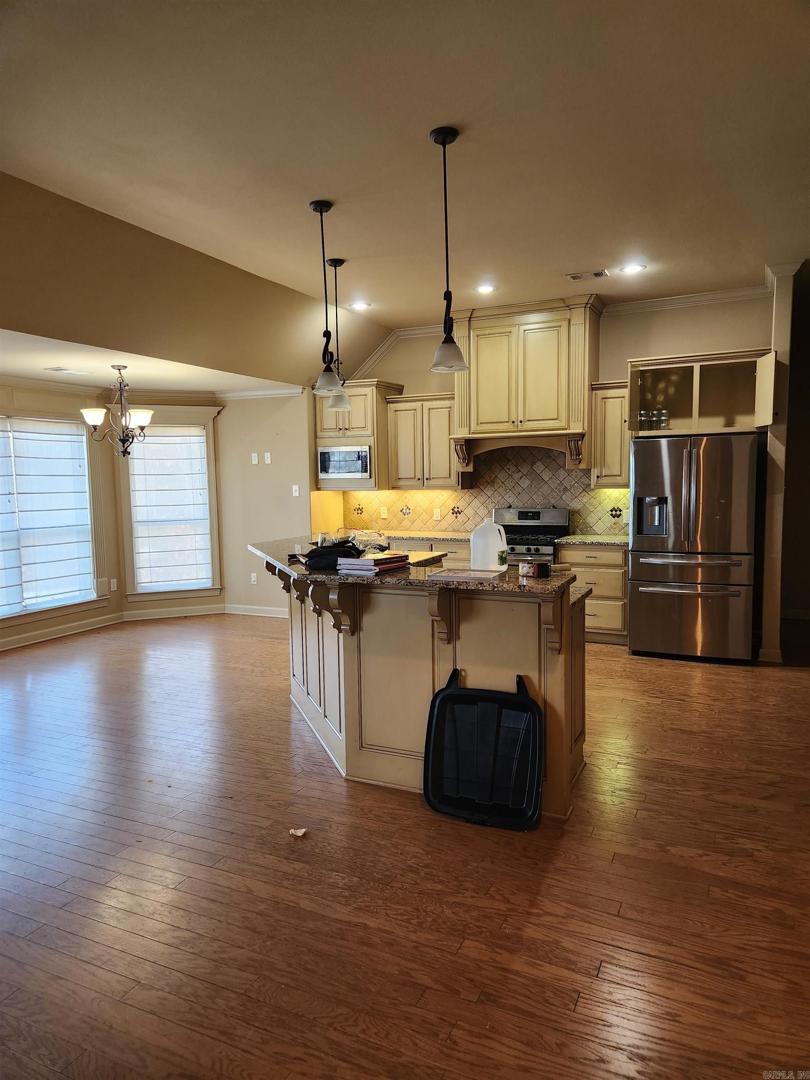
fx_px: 718
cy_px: 540
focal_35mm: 23
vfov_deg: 73.9
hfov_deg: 58.9
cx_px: 405
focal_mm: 5.4
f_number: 1.8
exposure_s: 1/120
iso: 400
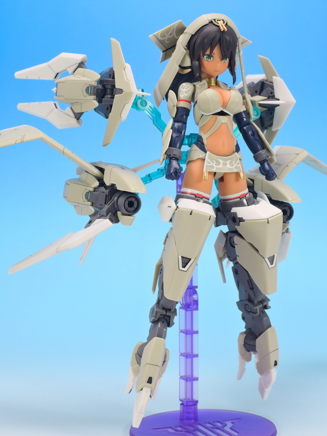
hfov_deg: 19.6
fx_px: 945
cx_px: 164
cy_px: 218
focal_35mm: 75
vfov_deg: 26.0
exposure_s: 1.3
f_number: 7.3
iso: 80
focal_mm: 16
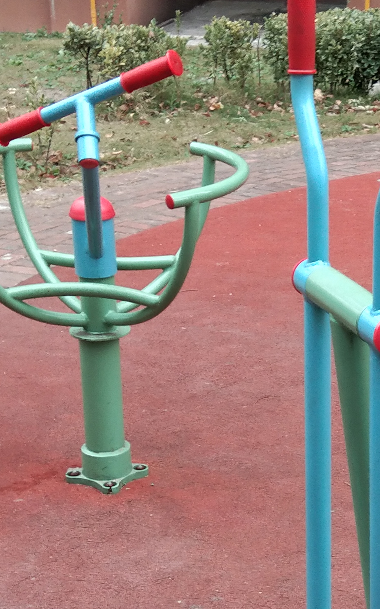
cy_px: 450
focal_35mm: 86
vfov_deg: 23.9
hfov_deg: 15.0
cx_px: 328
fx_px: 1426
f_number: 2.2
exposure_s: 1/50
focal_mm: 3.69
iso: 125
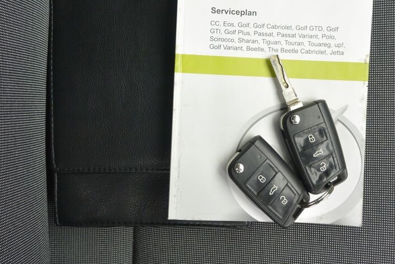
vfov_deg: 34.1
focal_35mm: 39
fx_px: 428
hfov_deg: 49.5
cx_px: 184
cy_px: 104
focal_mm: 10
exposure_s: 1/125
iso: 220
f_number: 3.5
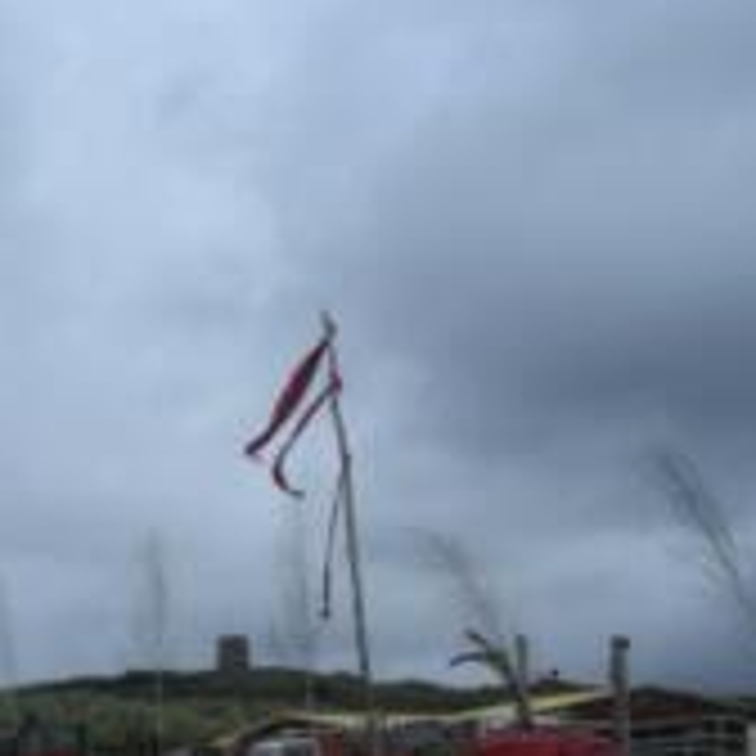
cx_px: -261
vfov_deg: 22.3
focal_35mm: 76
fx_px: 1878
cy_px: 664
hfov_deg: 20.5
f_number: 9
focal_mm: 20
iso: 200
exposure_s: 1/320
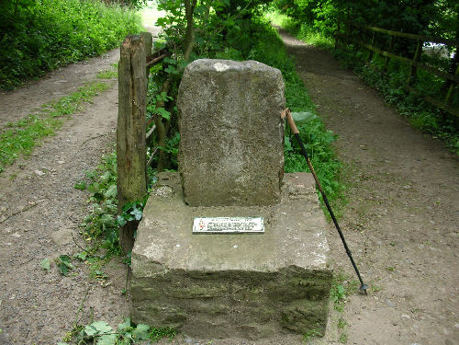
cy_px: 172
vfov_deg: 40.7
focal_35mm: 35
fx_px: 464
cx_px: 230
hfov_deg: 52.6
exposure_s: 1/42.5
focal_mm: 5.8
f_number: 3
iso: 50
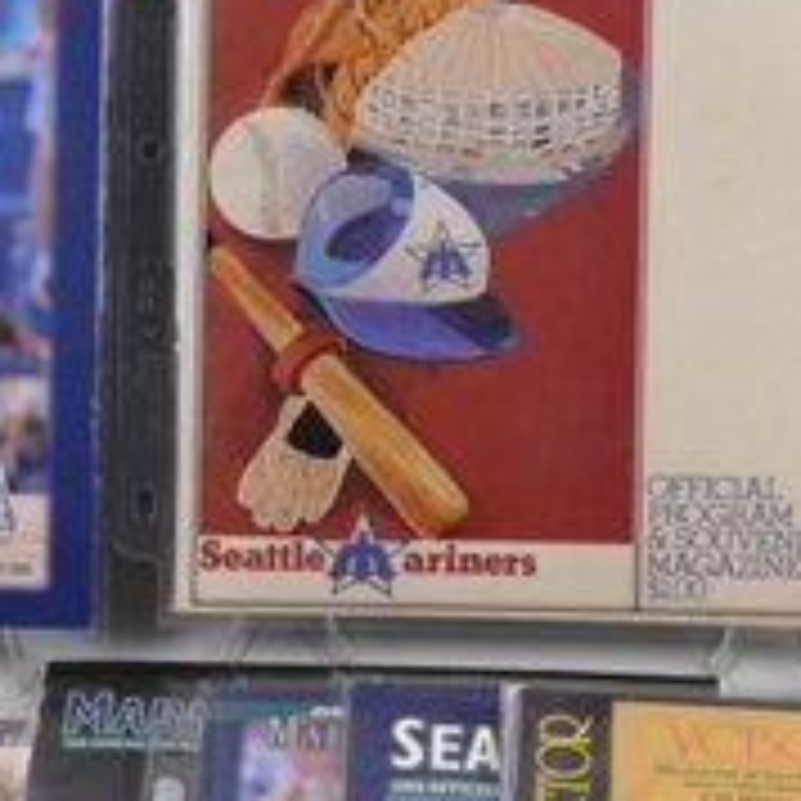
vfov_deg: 8.6
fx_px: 5341
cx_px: 486
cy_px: 497
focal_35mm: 204
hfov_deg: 8.6
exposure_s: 1/50
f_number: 3.5
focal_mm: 40
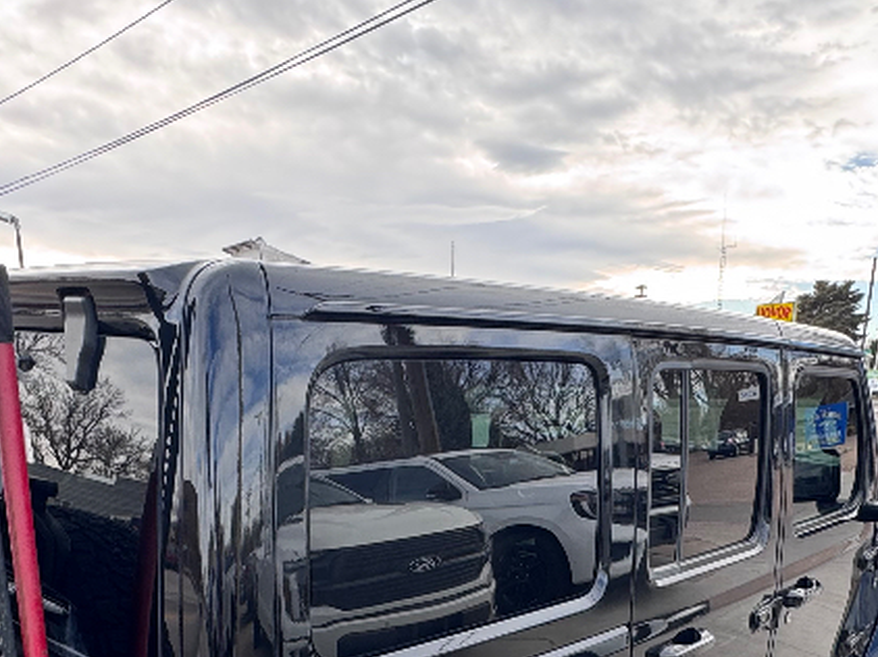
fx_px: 862
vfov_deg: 37.6
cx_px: 393
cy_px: 647
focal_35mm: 34
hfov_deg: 53.9
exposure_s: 1/101
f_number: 2.2
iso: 40
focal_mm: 2.22
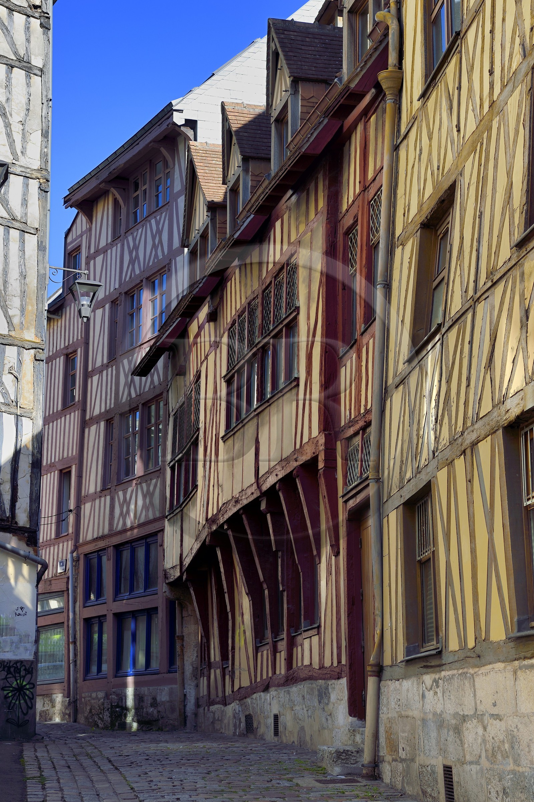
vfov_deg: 28.9
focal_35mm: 70
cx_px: 267
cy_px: 401
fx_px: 1559
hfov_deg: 19.4
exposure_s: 1/320
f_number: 6.3
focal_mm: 70
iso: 200
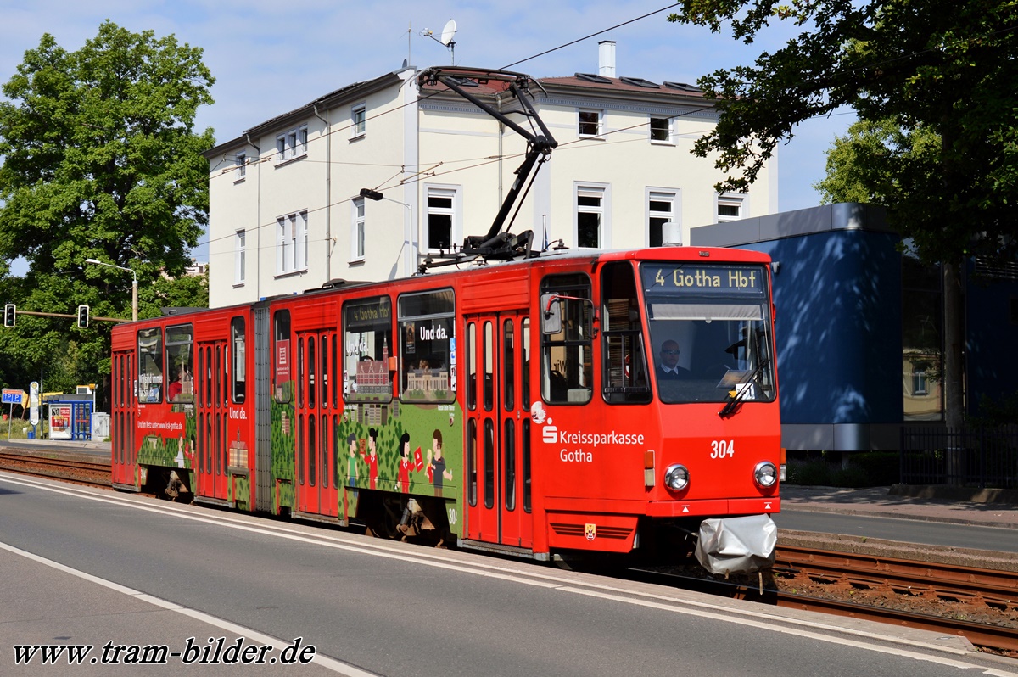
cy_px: 338
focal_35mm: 52
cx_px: 509
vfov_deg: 25.7
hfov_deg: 37.9
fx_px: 1483
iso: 100
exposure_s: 1/640
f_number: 7.1
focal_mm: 35
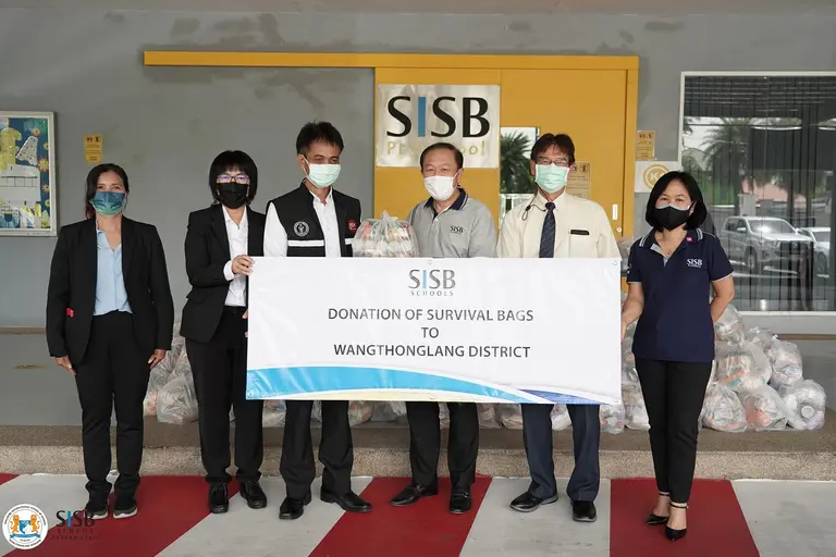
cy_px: 276
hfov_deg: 30.1
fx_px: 1556
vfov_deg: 20.3
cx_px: 417
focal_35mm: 67
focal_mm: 66
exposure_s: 1/80
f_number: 4
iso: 1600
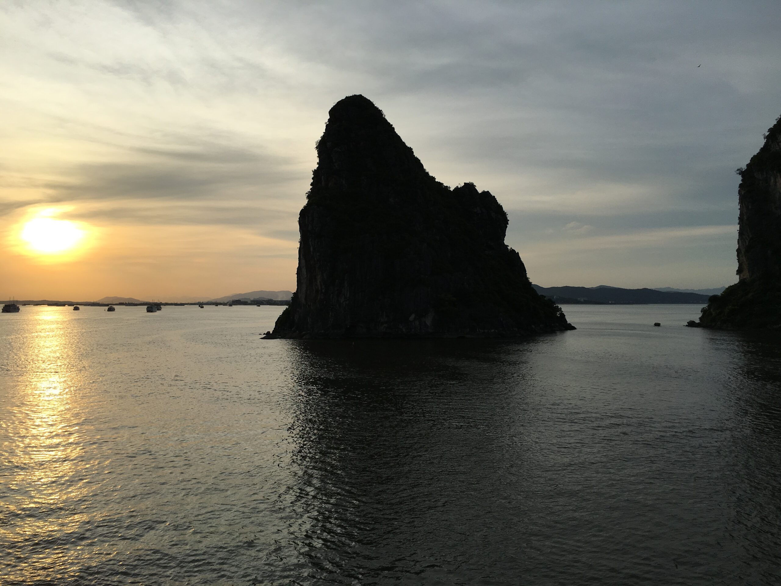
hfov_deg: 61.7
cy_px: 293
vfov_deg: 48.2
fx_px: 654
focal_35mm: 29
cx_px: 390
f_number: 2.2
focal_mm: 4.15
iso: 25
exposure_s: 1/1479
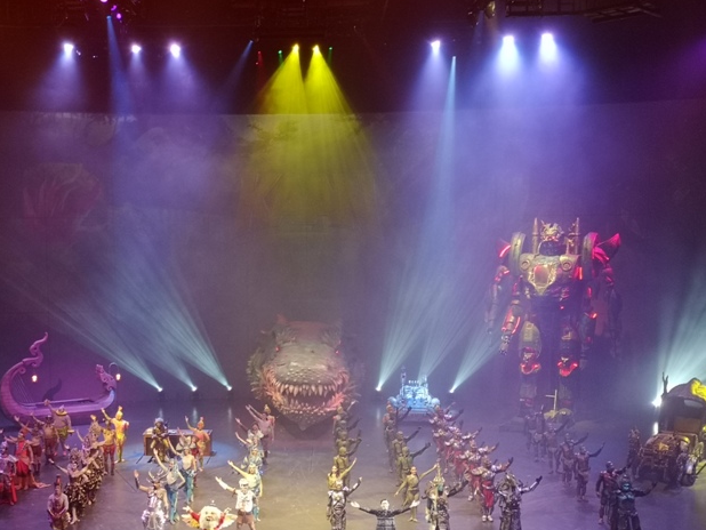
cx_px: 272
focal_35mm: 44
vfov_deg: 32.8
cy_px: 323
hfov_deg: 42.7
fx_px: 898
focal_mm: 3.95
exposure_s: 1/25
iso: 400
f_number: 1.8
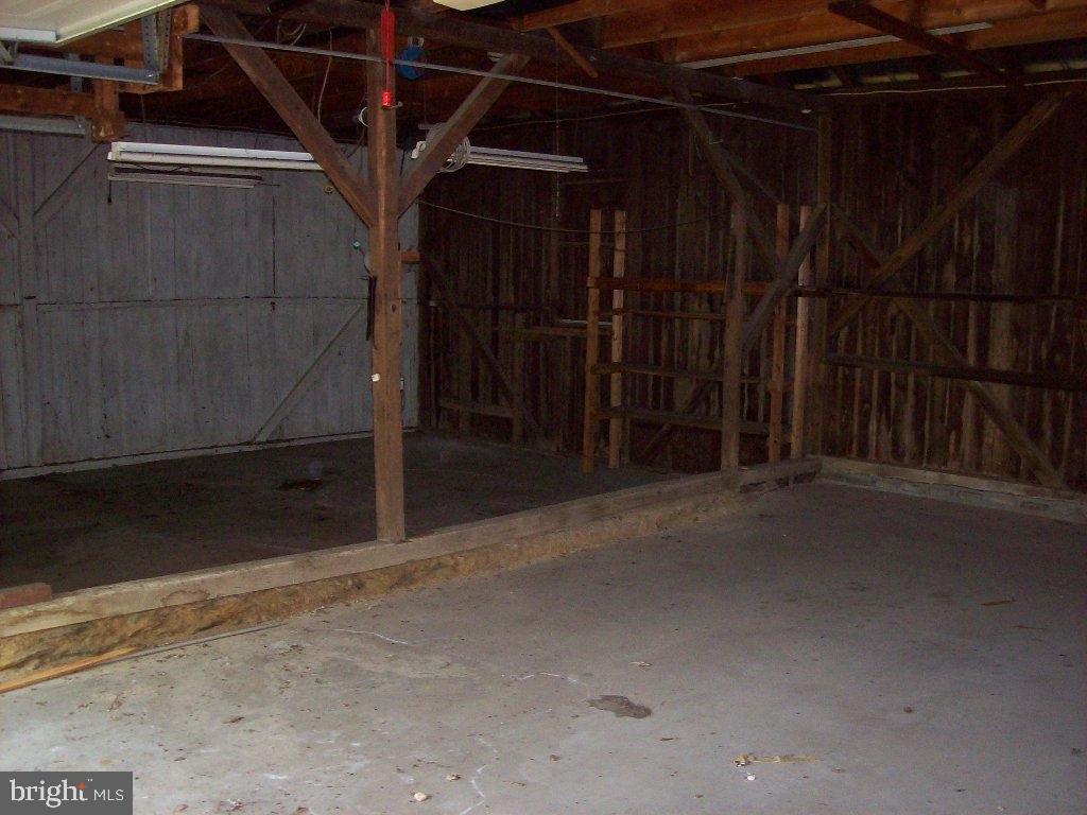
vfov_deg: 39.7
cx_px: 544
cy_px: 408
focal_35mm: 36
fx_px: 1130
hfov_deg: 51.4
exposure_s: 1/64
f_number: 2.7
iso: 140
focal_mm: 6
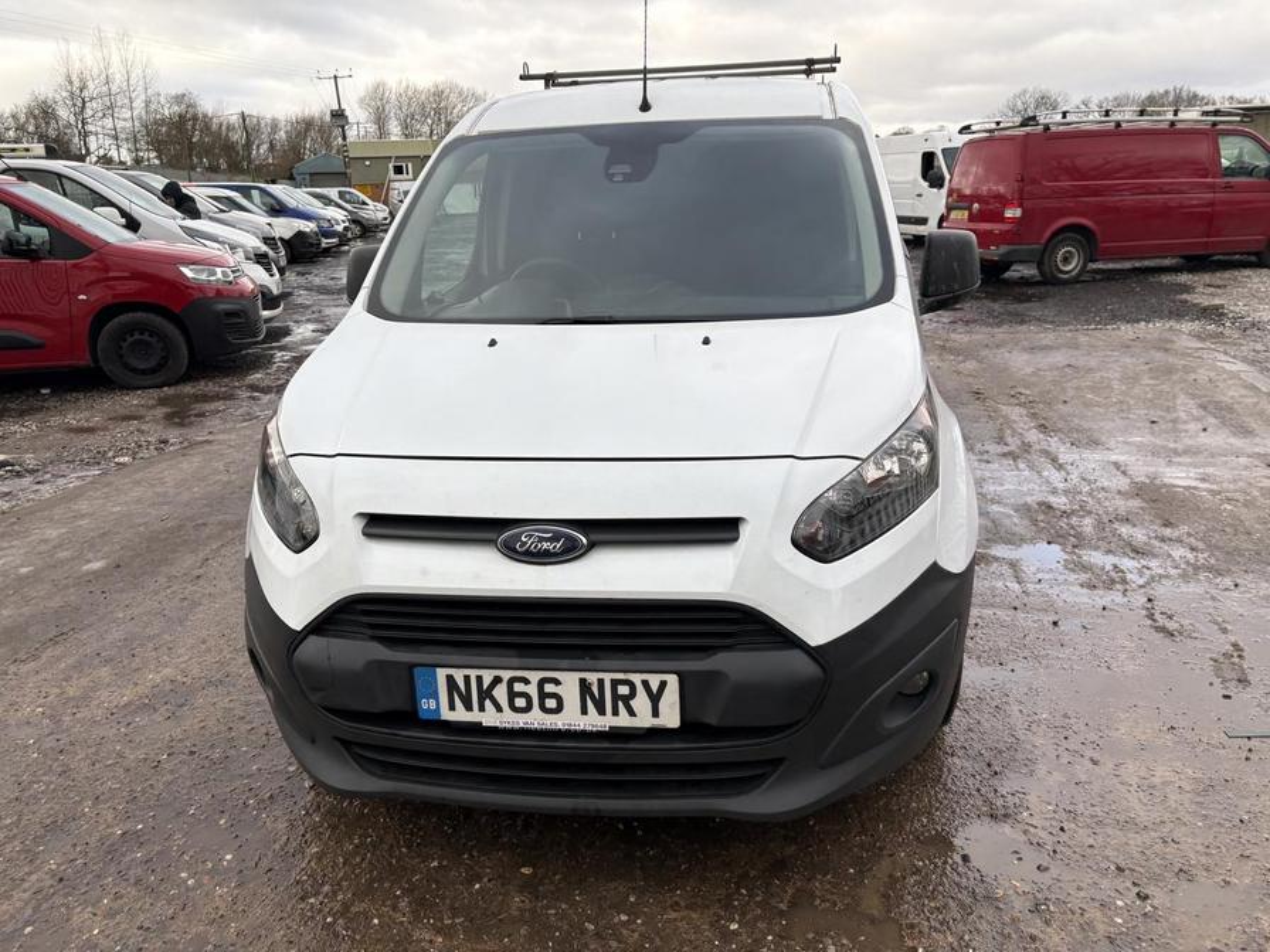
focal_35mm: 26
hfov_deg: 67.3
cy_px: 476
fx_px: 954
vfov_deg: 53.1
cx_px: 635
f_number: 1.6
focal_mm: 5.96
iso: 40
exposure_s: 1/322
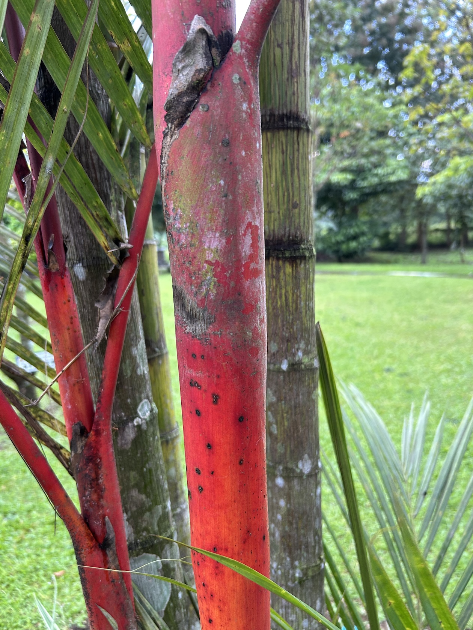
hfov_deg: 53.1
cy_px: 315
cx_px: 236
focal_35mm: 26
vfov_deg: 67.3
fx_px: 474
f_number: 1.5
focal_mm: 5.7
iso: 125
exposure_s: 1/73
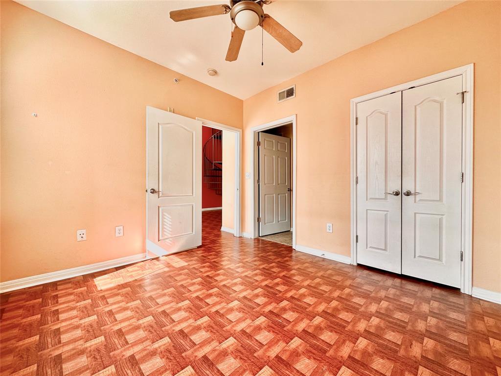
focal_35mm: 14
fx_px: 203
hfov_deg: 102.1
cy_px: 188
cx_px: 250
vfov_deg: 85.7
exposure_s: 1/99
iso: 64
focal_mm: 2.22
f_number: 2.2
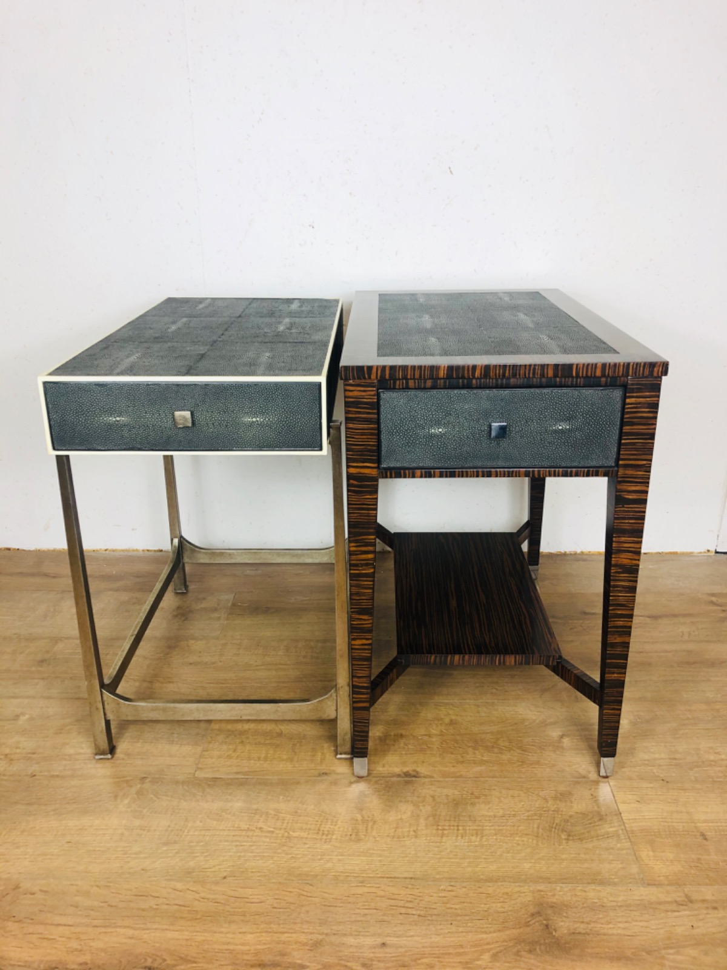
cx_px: 364
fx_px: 784
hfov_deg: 49.7
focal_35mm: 28
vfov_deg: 63.4
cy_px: 485
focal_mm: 3.99
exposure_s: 1/50
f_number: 1.8
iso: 32
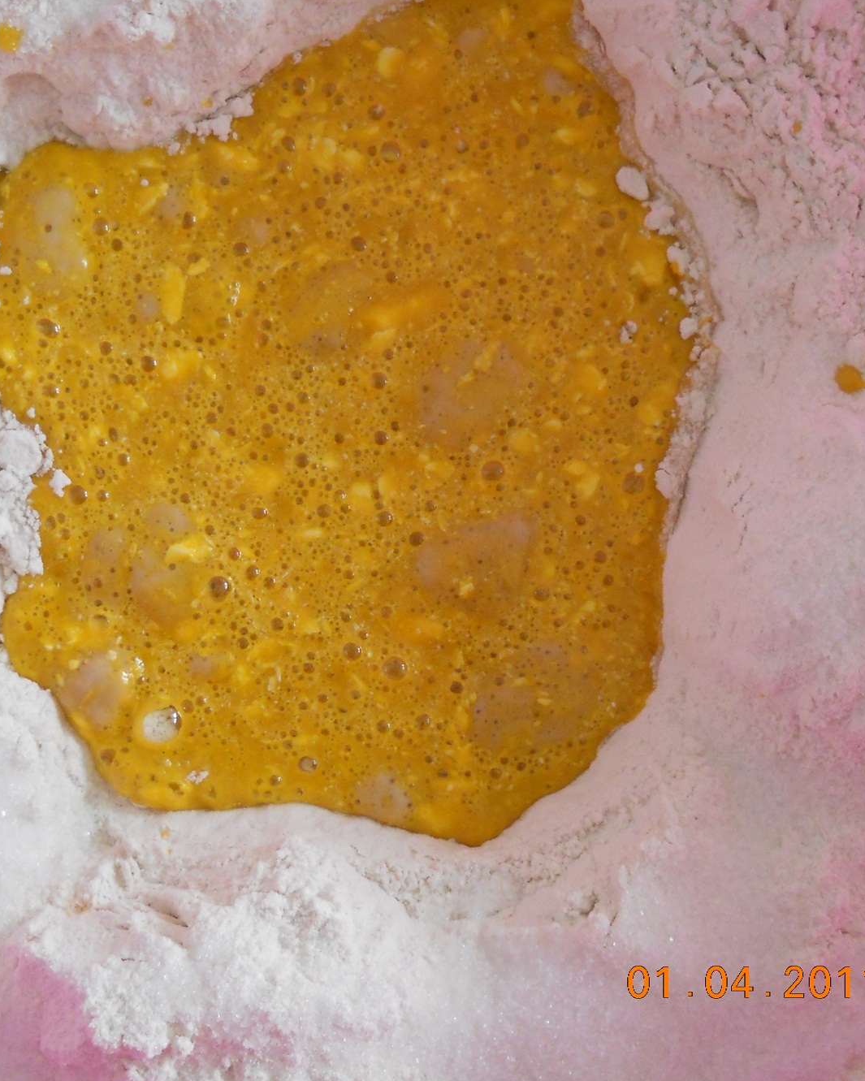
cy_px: 544
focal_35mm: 54
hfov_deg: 28.1
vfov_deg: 34.7
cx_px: 375
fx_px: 1728
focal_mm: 6.72
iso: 400
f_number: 3.1
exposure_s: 1/30
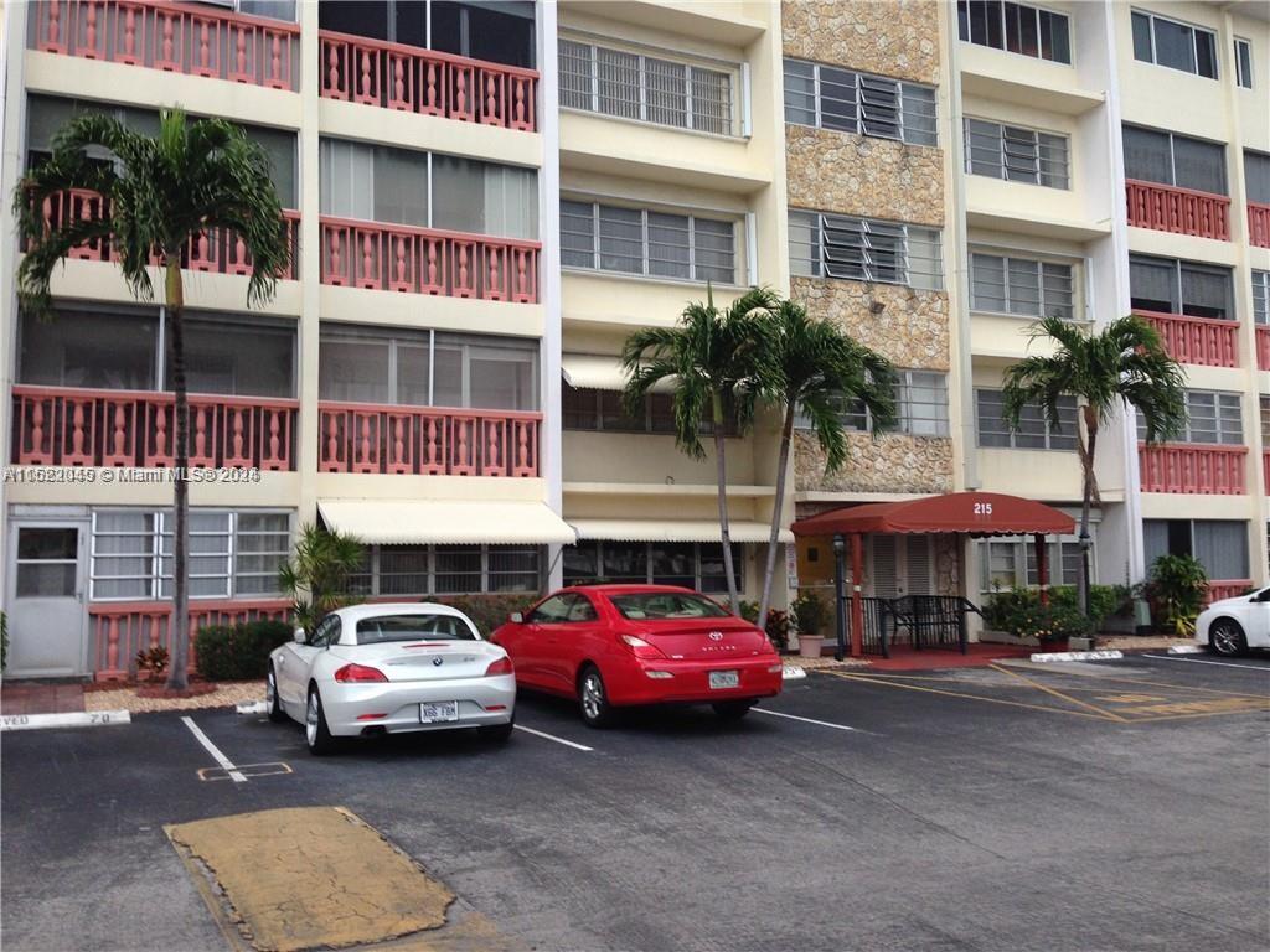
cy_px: 476
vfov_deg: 42.9
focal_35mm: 33
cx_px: 635
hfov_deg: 55.4
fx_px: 1211
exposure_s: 1/120
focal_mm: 4.12
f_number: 2.4
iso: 80
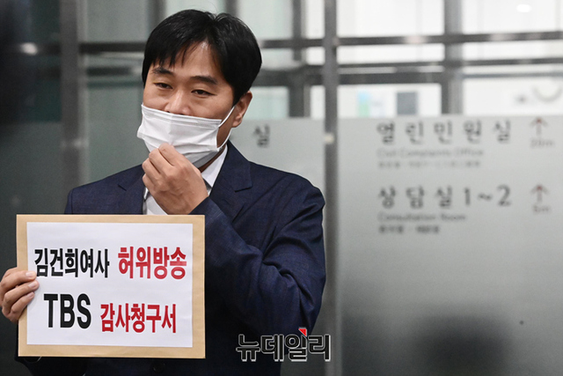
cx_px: 282
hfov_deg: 12.4
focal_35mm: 165
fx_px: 2581
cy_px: 188
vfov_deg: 8.3
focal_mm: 165
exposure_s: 1/200
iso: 16000
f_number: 10
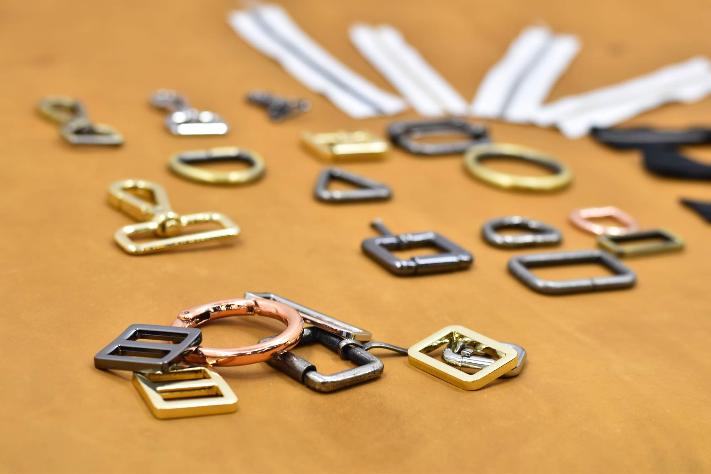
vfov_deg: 18.2
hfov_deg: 27.0
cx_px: 356
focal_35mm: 75
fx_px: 1481
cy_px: 237
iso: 250
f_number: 3.5
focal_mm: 50
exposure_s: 1/80
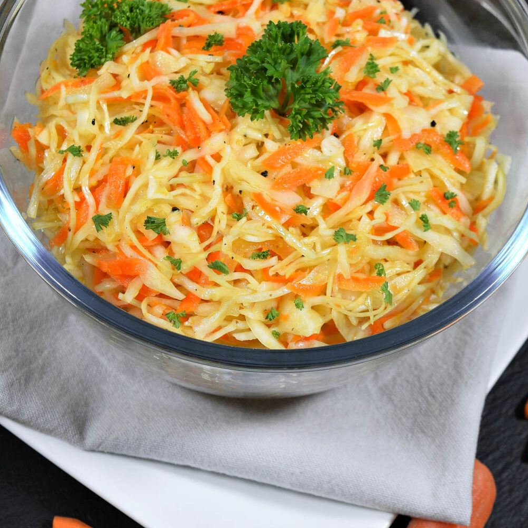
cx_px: 281
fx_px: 1691
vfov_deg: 17.7
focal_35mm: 98
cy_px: 156
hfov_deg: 17.7
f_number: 5.6
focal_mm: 48
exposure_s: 1/60
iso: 640
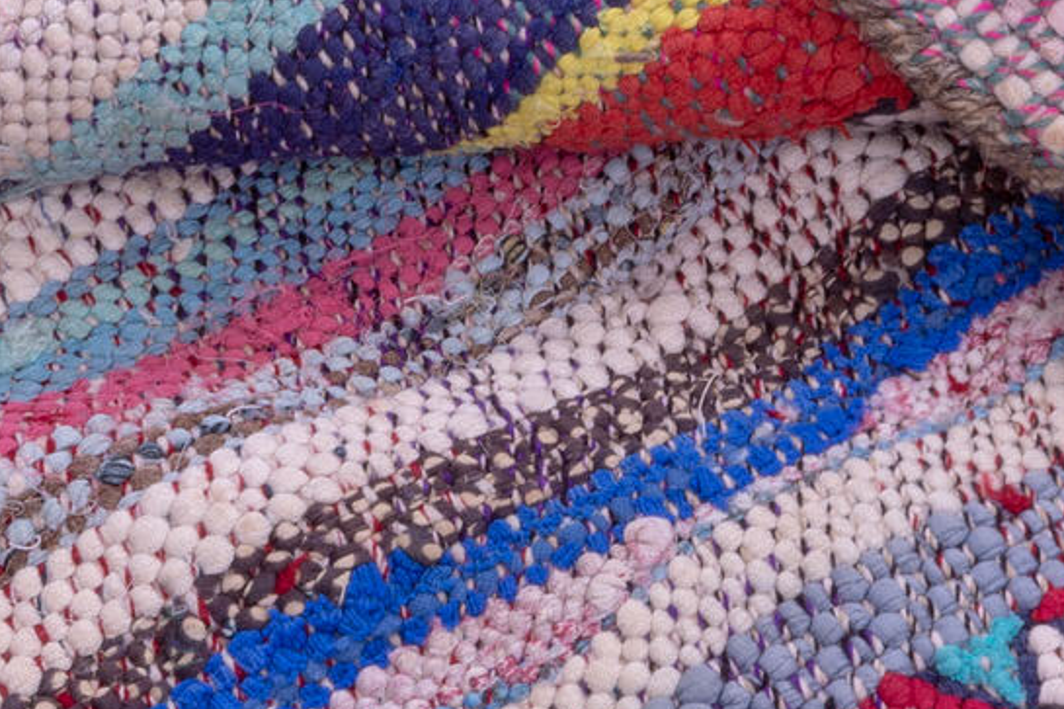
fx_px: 8154
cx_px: 713
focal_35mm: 276
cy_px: 268
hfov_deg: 7.5
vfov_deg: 5.0
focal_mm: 58
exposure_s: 1/160
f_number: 16
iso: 160
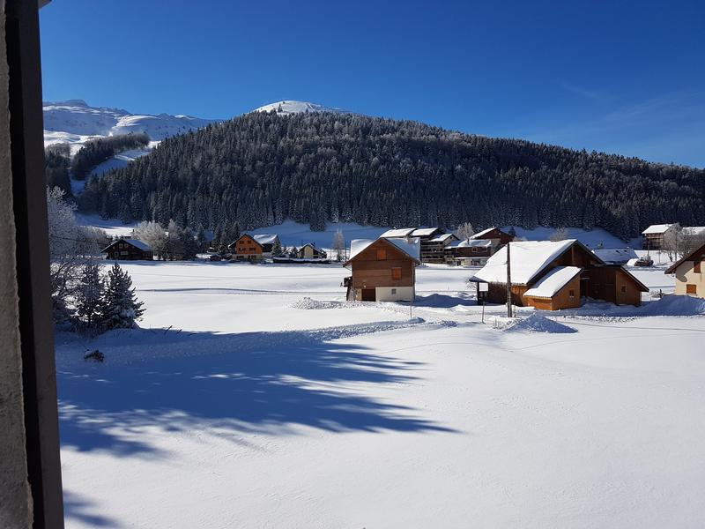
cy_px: 264
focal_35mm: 26
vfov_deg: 53.1
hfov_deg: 67.3
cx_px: 352
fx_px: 530
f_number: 1.7
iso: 40
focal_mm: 4.2
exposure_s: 1/4352
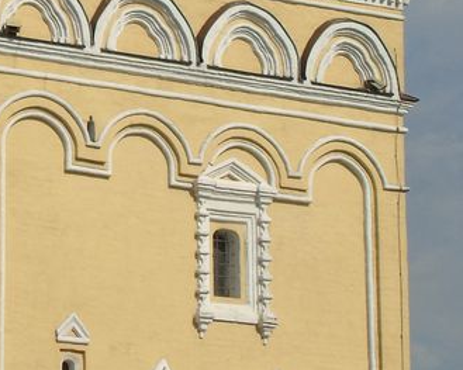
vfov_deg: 7.0
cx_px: 52
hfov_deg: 8.7
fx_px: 3027
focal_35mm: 221
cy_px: 70
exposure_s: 1/1000
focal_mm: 11
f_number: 5.2
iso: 80
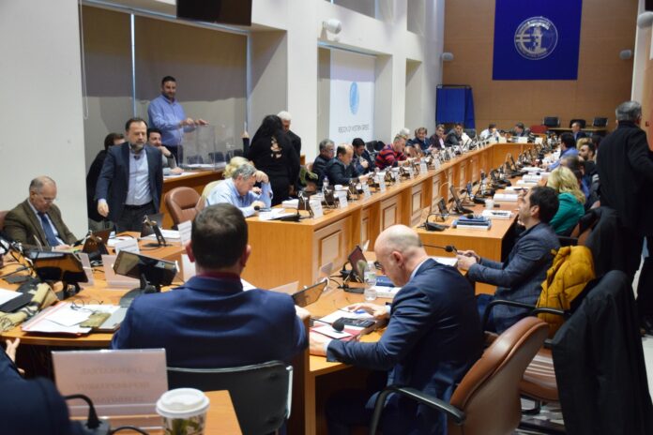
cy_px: 218
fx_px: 735
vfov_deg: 33.0
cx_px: 326
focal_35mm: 40
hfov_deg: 47.9
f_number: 4
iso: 2000
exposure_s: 1/60
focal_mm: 27
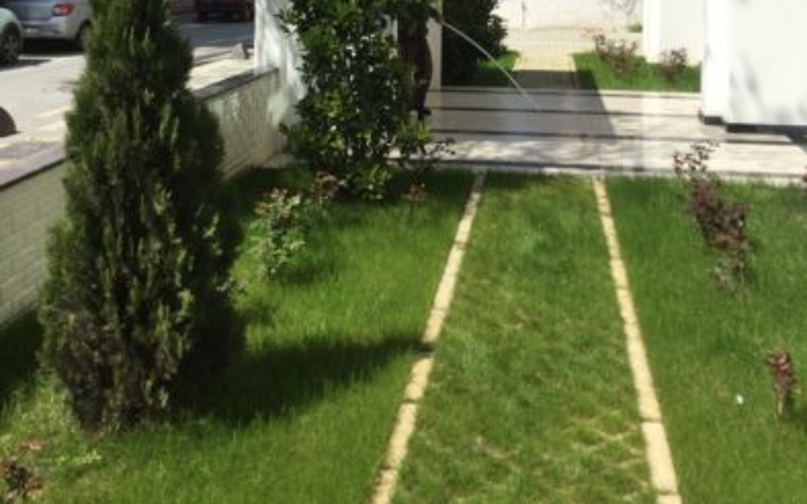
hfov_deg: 44.4
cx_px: 398
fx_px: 989
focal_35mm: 45
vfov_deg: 26.6
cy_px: -31
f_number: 2.4
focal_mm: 3.3
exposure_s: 1/1538
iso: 25
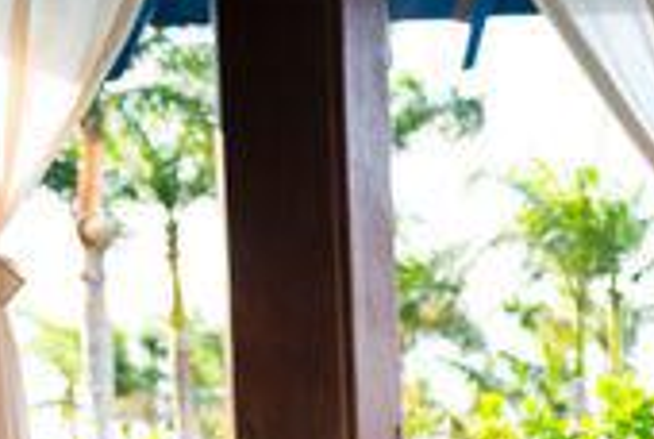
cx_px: 1212
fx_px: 1856
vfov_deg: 13.0
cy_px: 595
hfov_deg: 16.4
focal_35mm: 102
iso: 400
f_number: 4
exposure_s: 1/640
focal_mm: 24
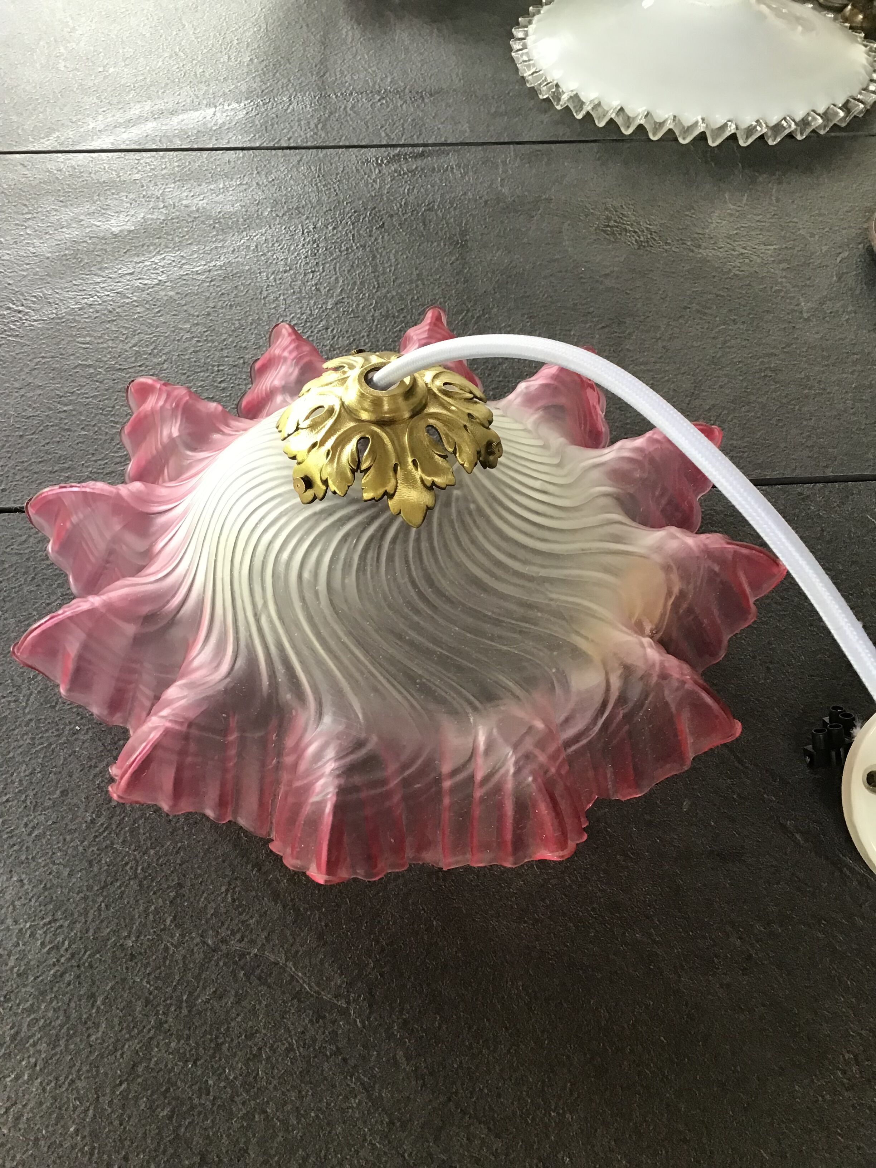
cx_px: 438
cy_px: 584
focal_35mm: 31
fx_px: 1046
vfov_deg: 58.4
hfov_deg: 45.4
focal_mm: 3.3
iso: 50
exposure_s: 1/33
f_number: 2.4
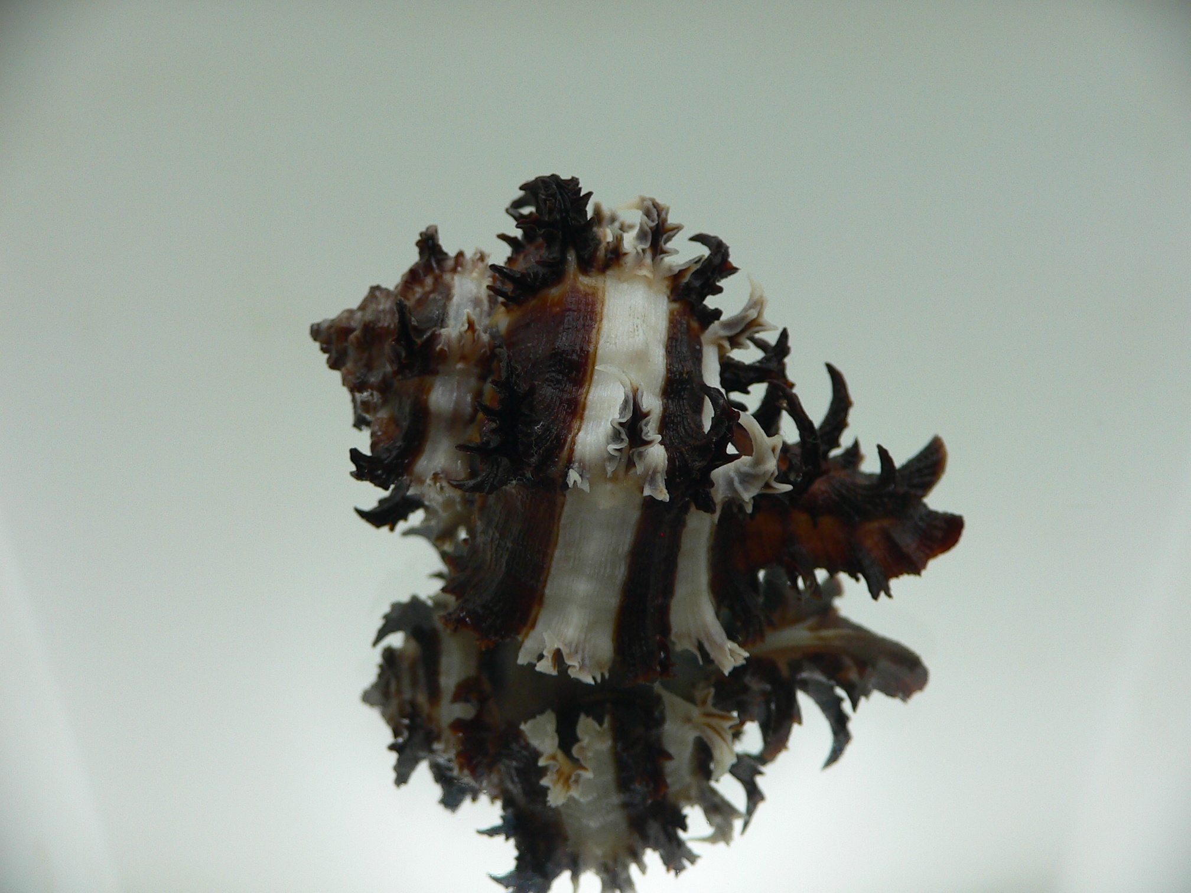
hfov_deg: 52.6
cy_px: 446
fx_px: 1204
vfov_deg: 40.7
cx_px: 596
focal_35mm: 35
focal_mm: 4.6
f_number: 2.8
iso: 80
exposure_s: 1/80
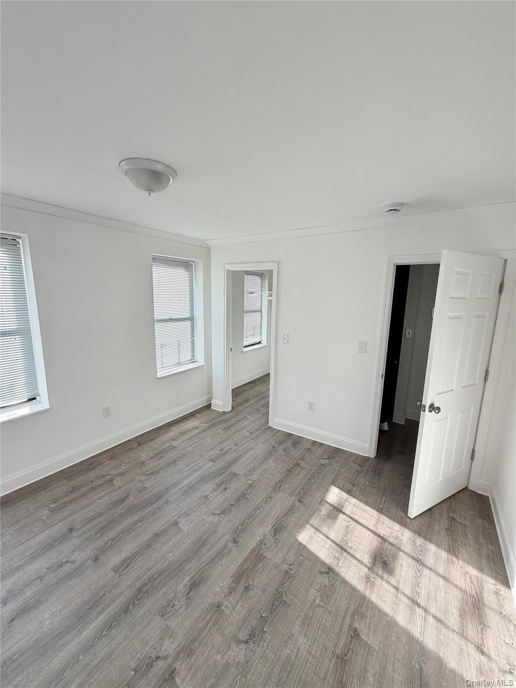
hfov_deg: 85.7
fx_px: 278
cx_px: 258
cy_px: 344
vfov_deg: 102.1
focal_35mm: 14
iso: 40
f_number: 2.2
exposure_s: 1/148
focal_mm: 2.22
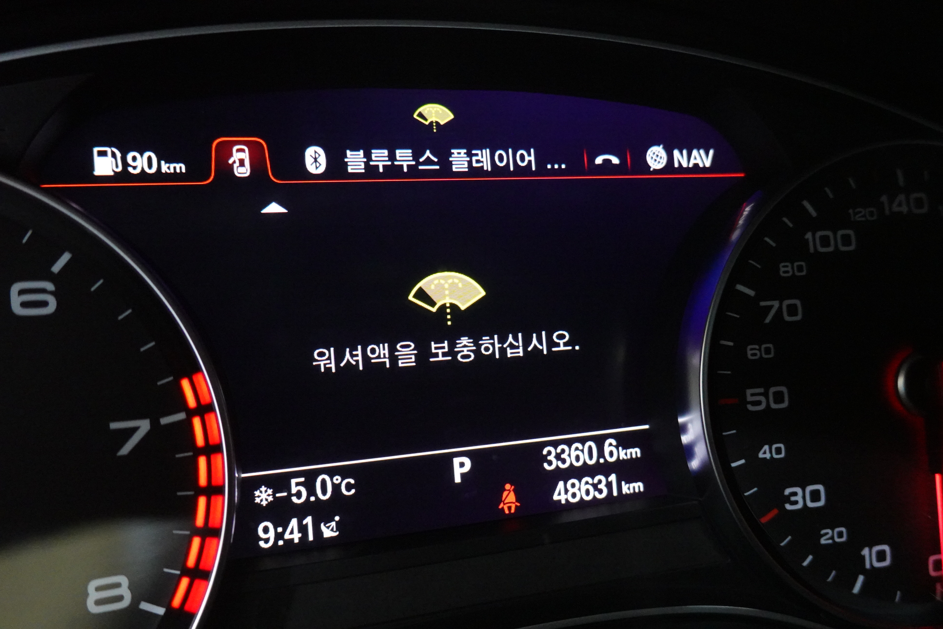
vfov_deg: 40.0
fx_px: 864
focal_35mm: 33
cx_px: 472
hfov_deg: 57.2
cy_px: 314
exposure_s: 1/80
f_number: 3.5
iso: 3200
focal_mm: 12.25
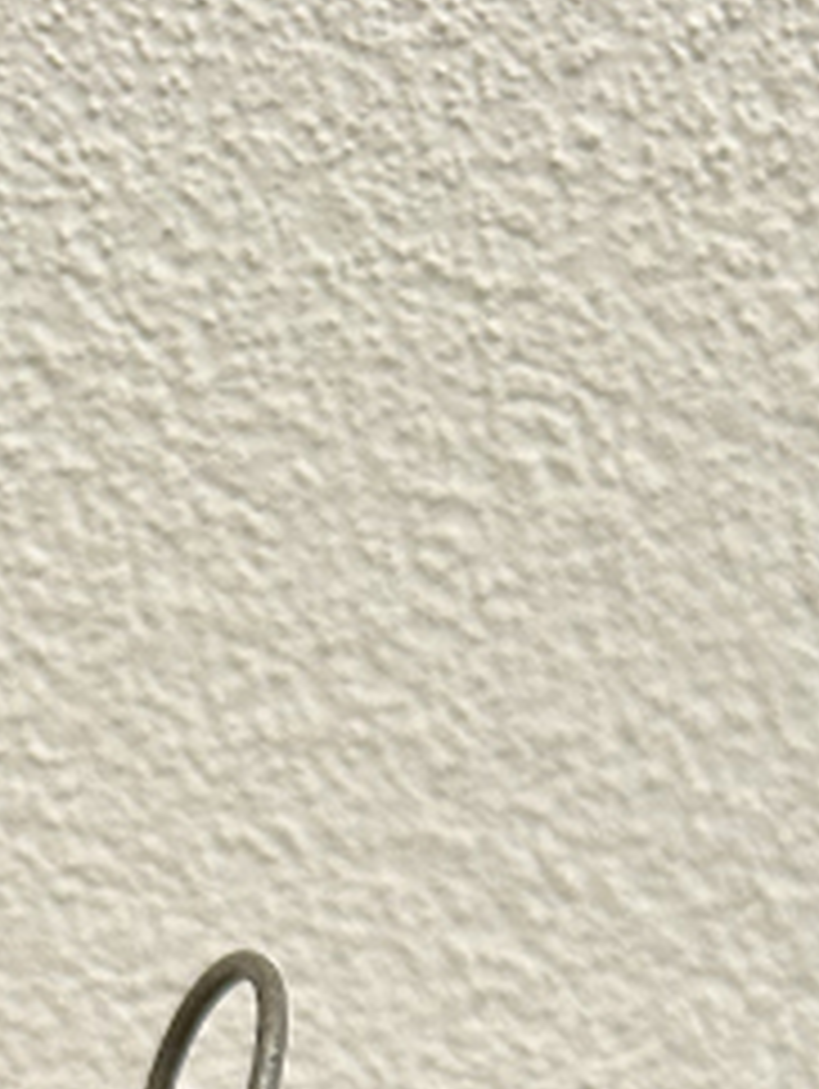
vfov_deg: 12.8
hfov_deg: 12.0
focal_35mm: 119
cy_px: 2588
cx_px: 1125
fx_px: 3747
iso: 200
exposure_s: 1/100
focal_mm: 6.9
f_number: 1.8
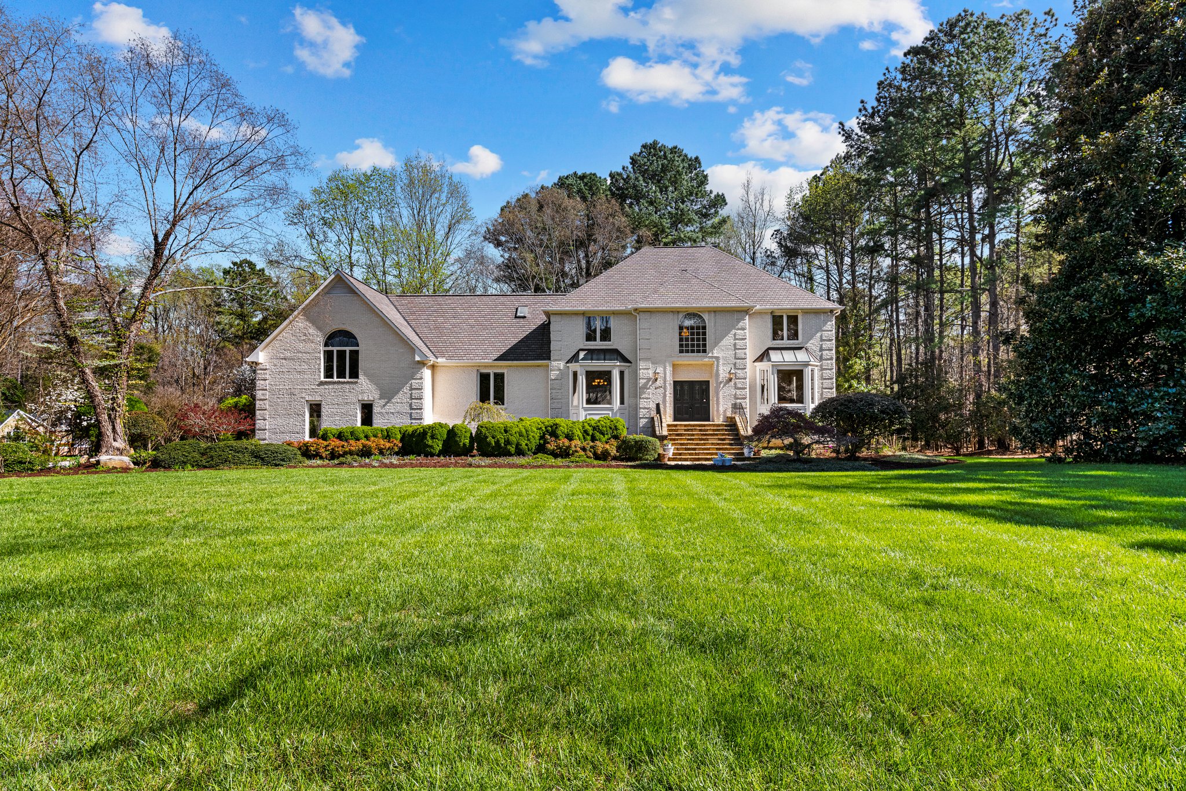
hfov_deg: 90.0
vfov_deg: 67.4
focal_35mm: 18
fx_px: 593
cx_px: 593
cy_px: 396
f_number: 7.1
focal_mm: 18
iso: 400
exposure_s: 1/640
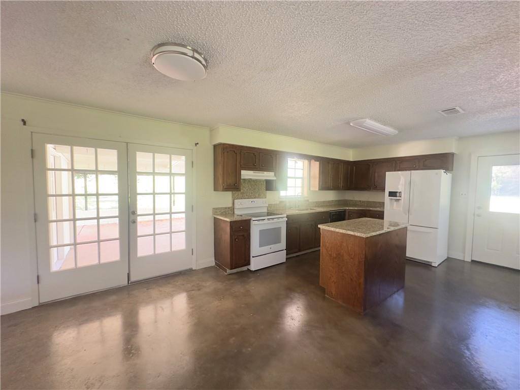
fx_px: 210
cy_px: 195
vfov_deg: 85.7
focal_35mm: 14
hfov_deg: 102.1
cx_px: 260
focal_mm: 2.22
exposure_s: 1/60
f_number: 2.2
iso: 1000
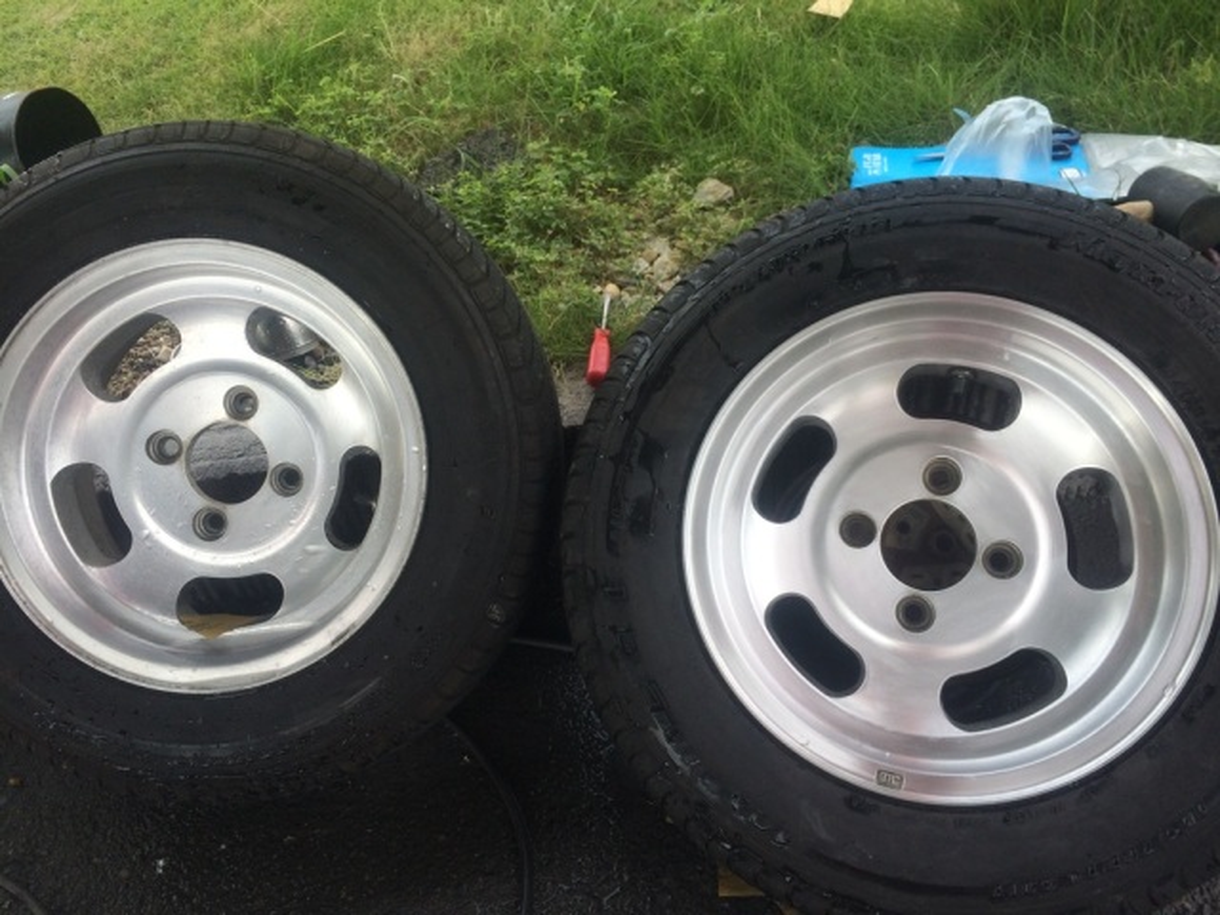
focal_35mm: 30
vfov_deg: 46.8
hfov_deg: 60.0
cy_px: 458
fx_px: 1057
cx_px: 610
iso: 32
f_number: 2.2
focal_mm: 4.12
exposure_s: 1/494
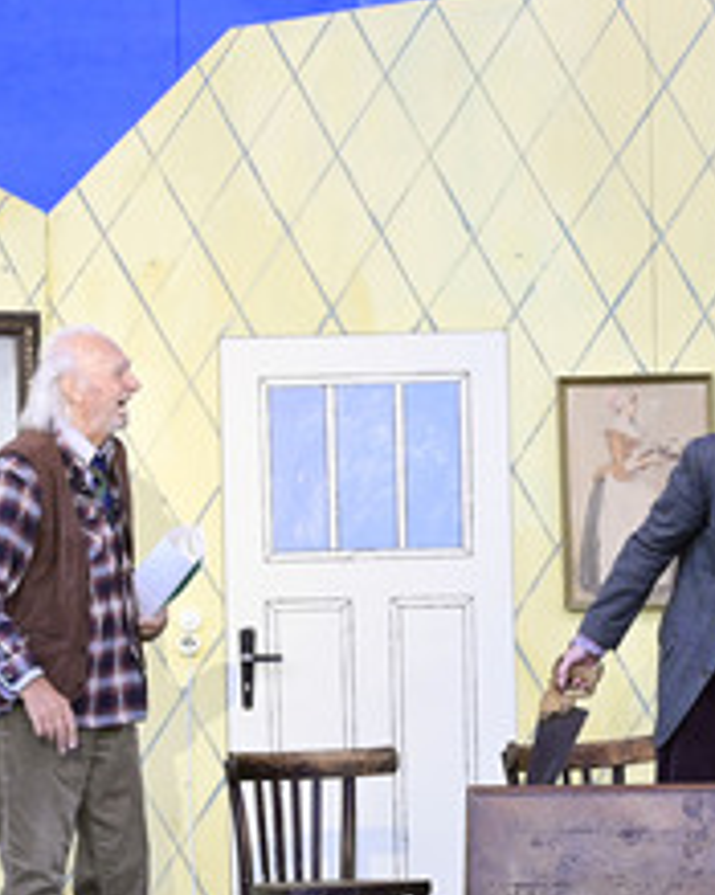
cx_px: 750
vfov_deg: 10.2
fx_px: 5003
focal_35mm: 189
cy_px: 539
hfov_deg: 8.1
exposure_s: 1/320
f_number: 7.1
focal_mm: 98
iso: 2500
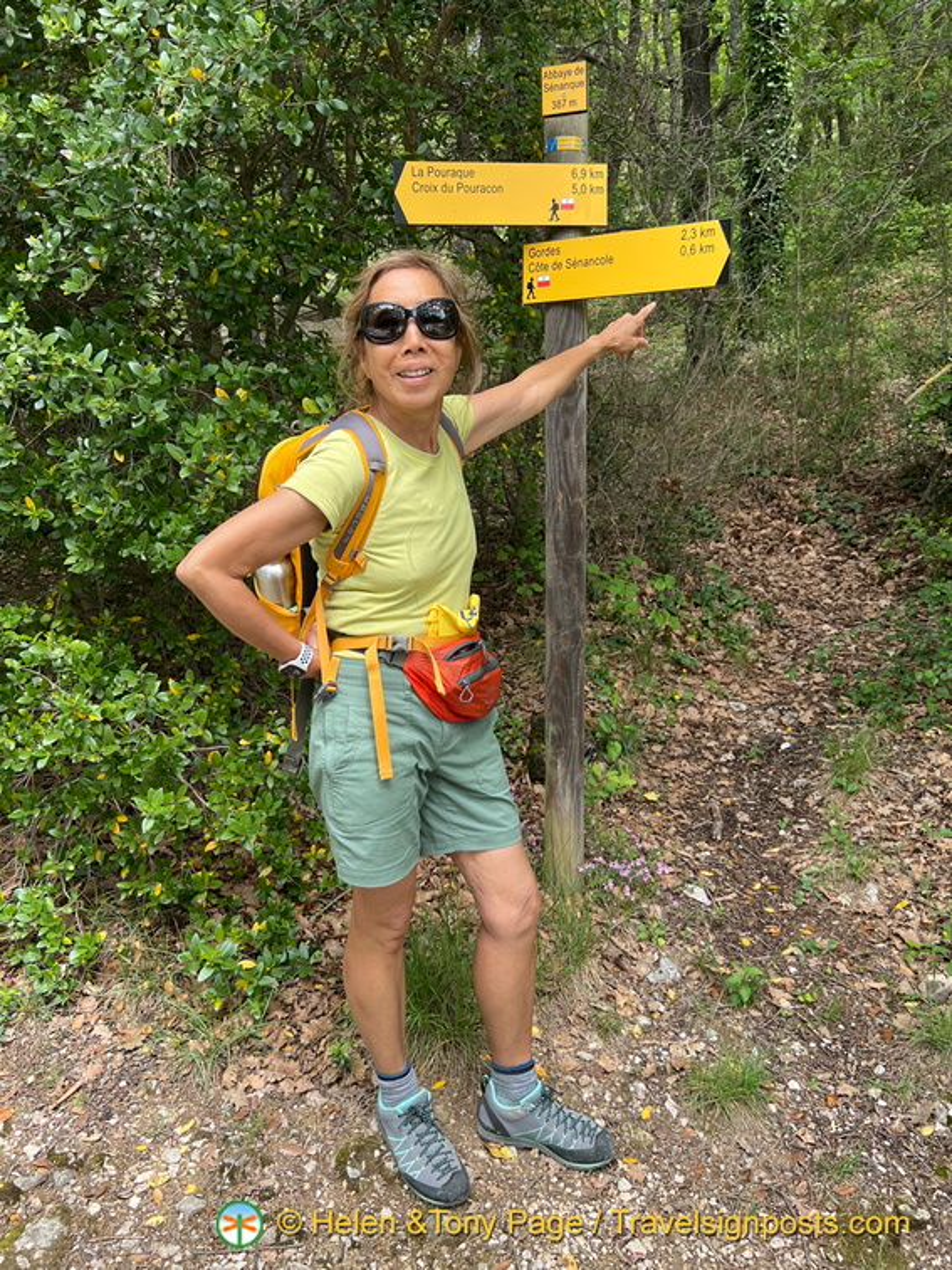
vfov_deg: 67.3
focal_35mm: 26
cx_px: 476
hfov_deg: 53.1
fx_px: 953
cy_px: 635
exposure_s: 1/418
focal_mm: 5.7
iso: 50
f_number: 1.5
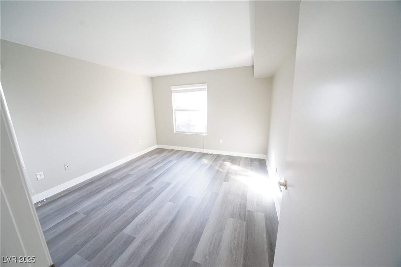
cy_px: 134
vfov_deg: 90.0
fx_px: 134
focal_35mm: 12
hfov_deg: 112.6
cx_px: 200
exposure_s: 1/125
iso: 5000
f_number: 7.1
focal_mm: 12
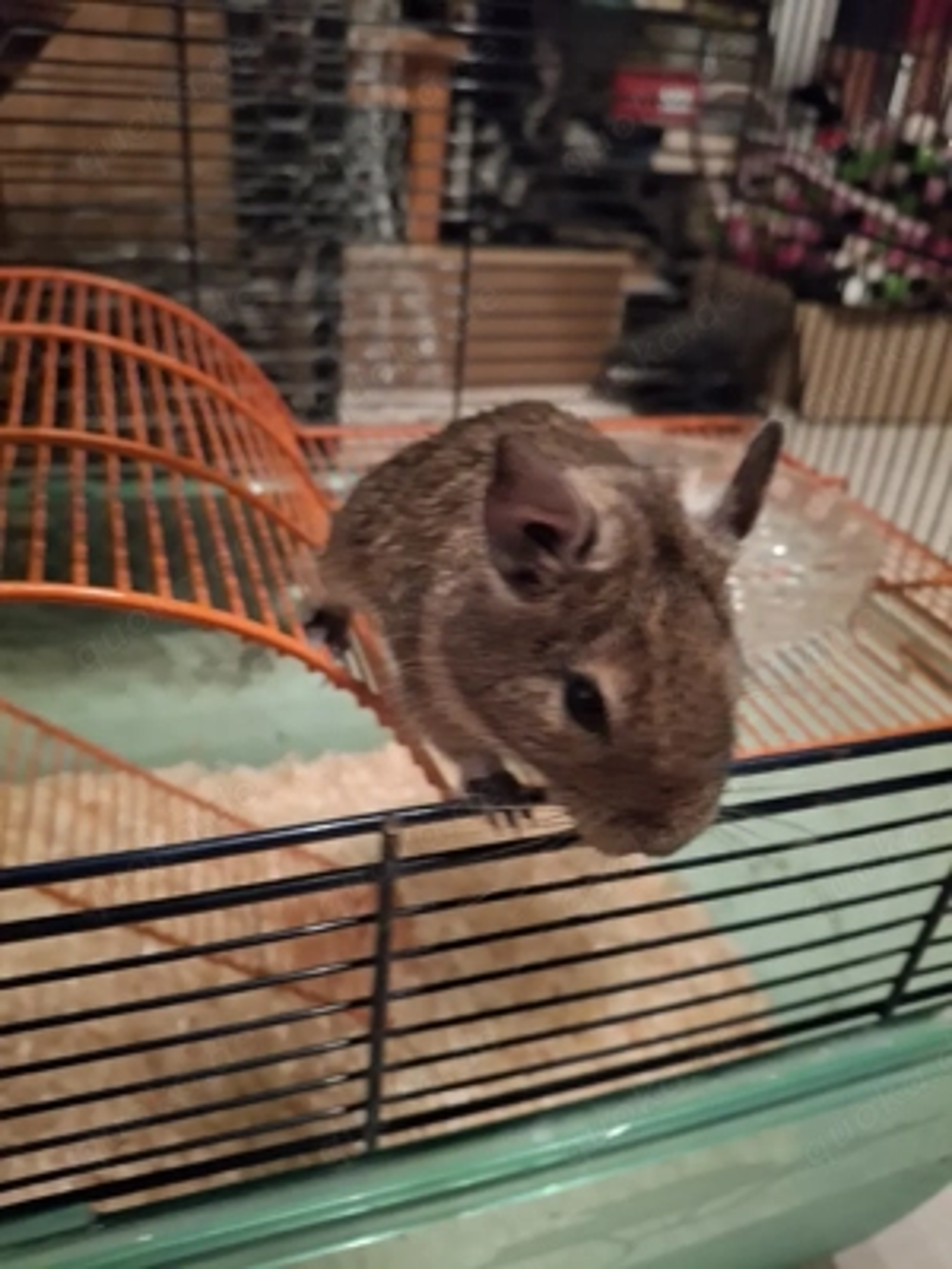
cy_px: 634
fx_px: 917
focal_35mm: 25
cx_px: 476
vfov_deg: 69.4
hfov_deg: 54.9
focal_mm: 4.69
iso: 1000
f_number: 1.8
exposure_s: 1/20
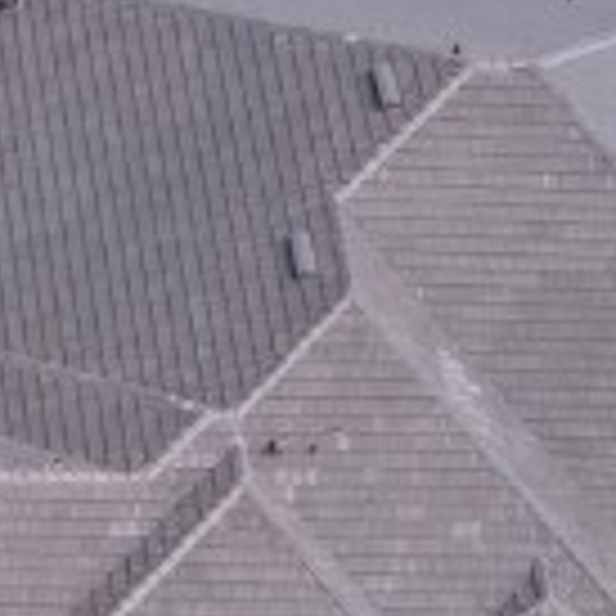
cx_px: -1039
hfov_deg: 9.4
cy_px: 1565
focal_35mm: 158
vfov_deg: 9.6
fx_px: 3181
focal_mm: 6.72
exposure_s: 1/1000
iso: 120
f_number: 1.7
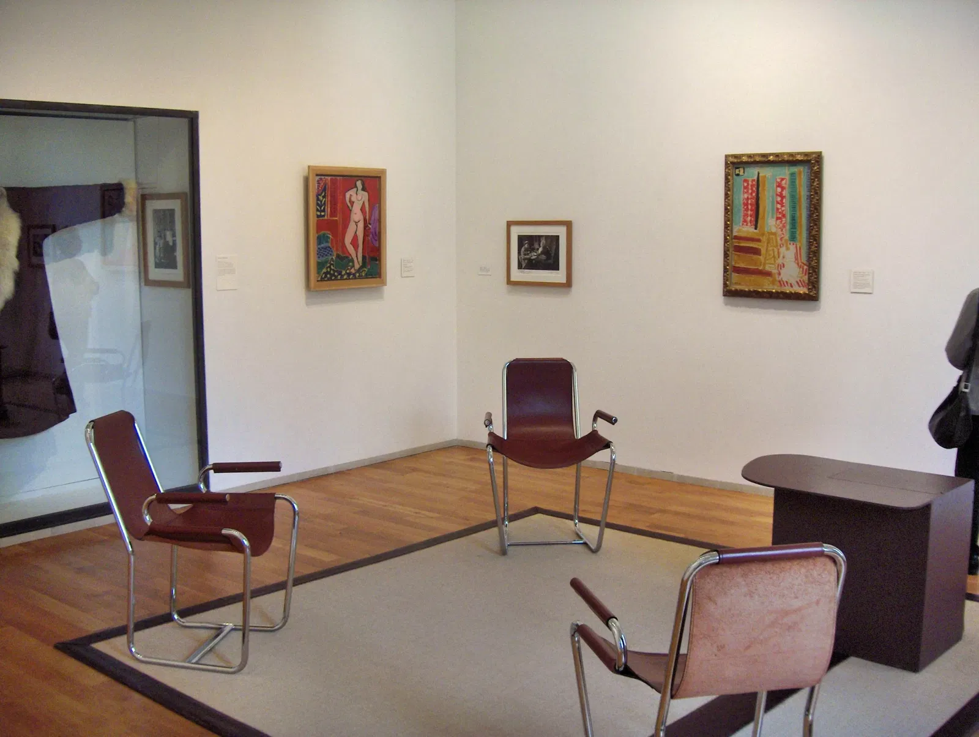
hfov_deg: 47.8
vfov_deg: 36.9
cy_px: 368
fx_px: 1104
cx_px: 490
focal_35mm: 39
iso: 200
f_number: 2.8
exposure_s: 1/56.9
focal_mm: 8
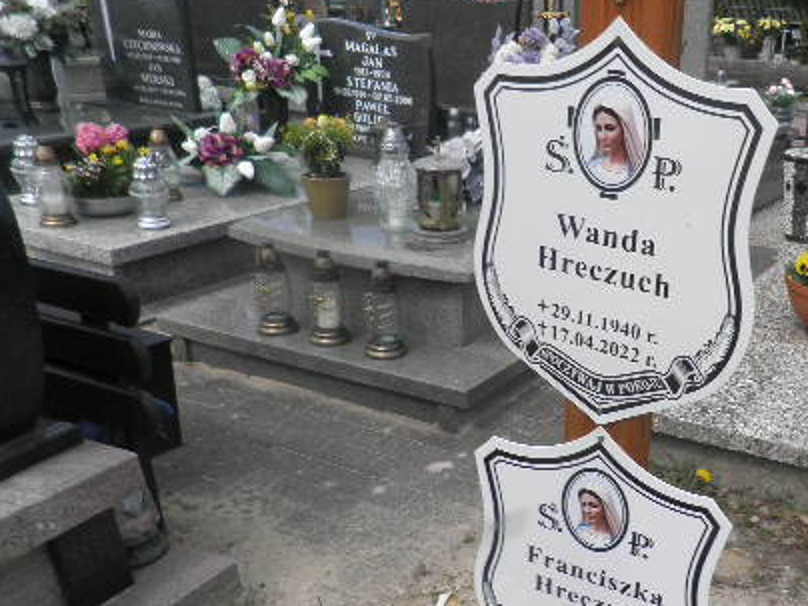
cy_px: 390
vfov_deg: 37.4
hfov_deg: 46.7
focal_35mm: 38
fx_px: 887
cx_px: 634
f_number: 8.3
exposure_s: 1/125
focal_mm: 4.3
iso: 64
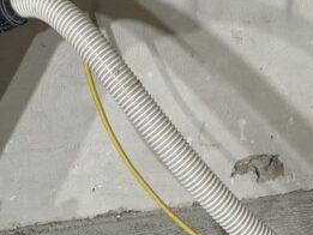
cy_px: 127
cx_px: 96
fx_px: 1330
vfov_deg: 10.1
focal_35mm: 147
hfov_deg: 13.4
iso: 100
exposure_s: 1/50
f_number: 1.78
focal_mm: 6.76
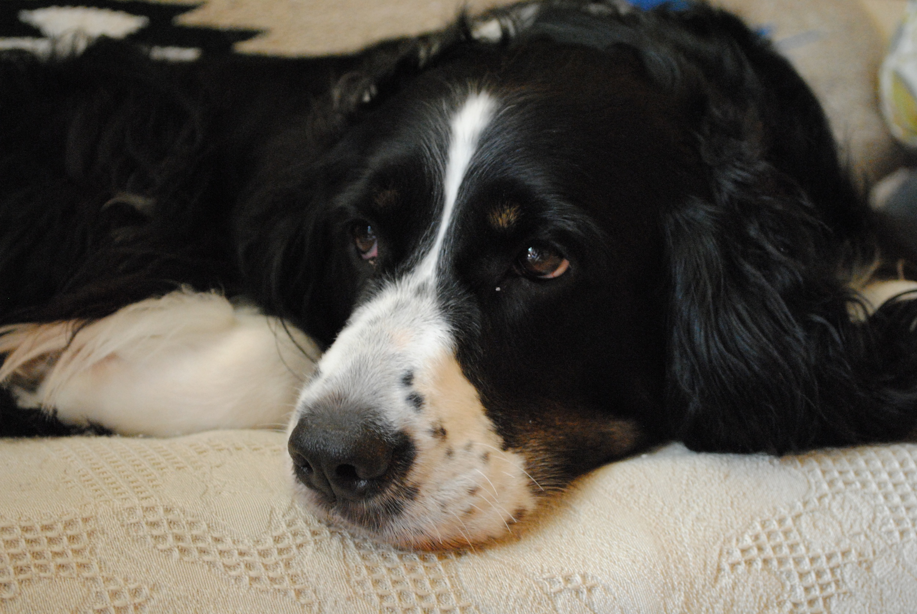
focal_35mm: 66
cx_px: 458
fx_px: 1683
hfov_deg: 30.5
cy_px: 307
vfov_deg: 20.7
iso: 1600
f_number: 5.3
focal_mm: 44
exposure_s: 1/15
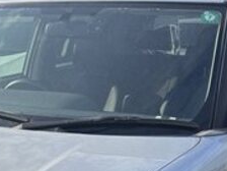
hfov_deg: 20.7
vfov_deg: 15.0
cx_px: 33
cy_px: 238
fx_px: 610
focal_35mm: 93
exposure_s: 1/1616
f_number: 1.6
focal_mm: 5.96
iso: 50
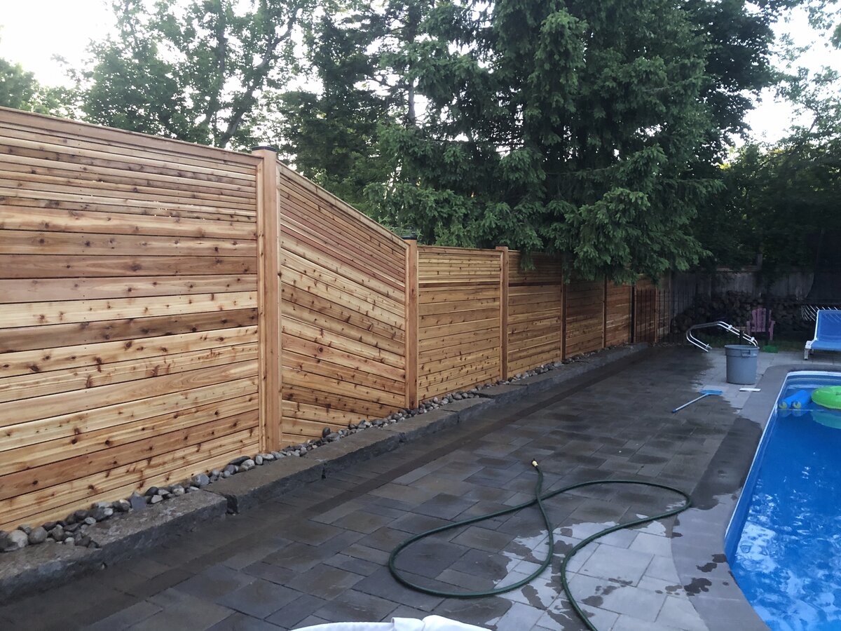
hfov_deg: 63.4
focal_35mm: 28
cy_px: 316
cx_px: 420
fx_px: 680
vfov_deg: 49.7
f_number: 1.8
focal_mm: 3.99
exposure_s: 1/7
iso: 100
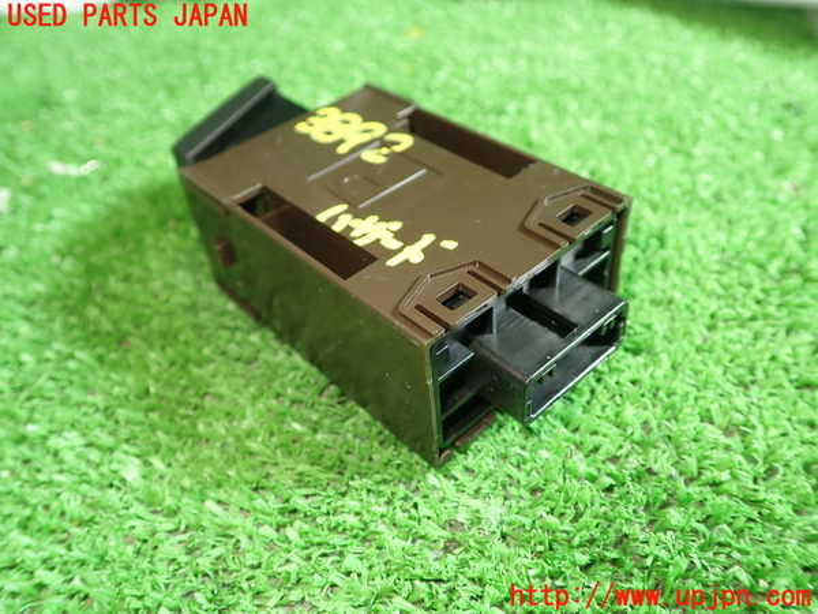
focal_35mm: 30
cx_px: 409
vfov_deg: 46.8
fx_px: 709
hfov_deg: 60.0
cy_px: 307
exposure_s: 1/30
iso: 200
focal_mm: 5.4
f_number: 2.3
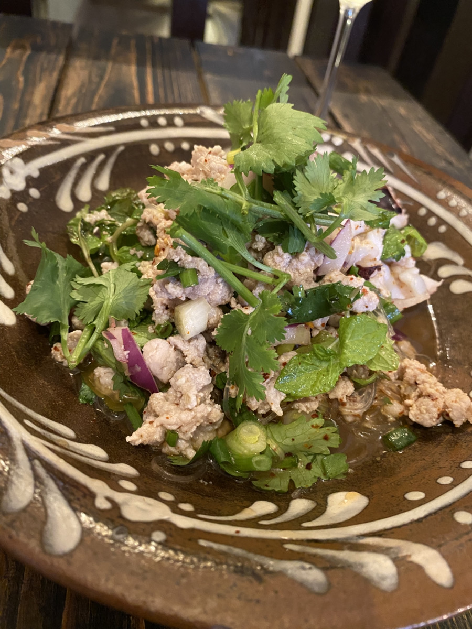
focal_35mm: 26
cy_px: 314
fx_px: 473
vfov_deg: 67.3
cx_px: 236
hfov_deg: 53.1
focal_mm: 4.25
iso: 640
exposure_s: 1/30
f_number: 1.8
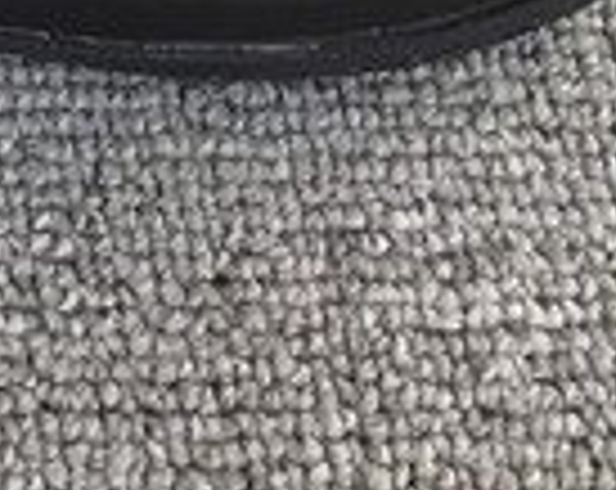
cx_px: -486
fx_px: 3620
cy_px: -883
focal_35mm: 199
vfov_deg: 7.1
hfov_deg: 9.3
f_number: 2.4
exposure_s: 1/243
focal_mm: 3.3
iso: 25
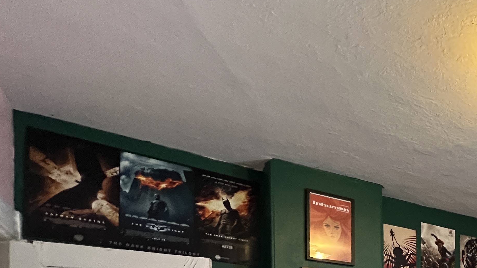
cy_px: 363
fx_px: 392
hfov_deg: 47.9
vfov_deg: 29.2
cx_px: 507
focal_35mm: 31
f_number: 1.8
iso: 800
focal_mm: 1.57
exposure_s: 1/60
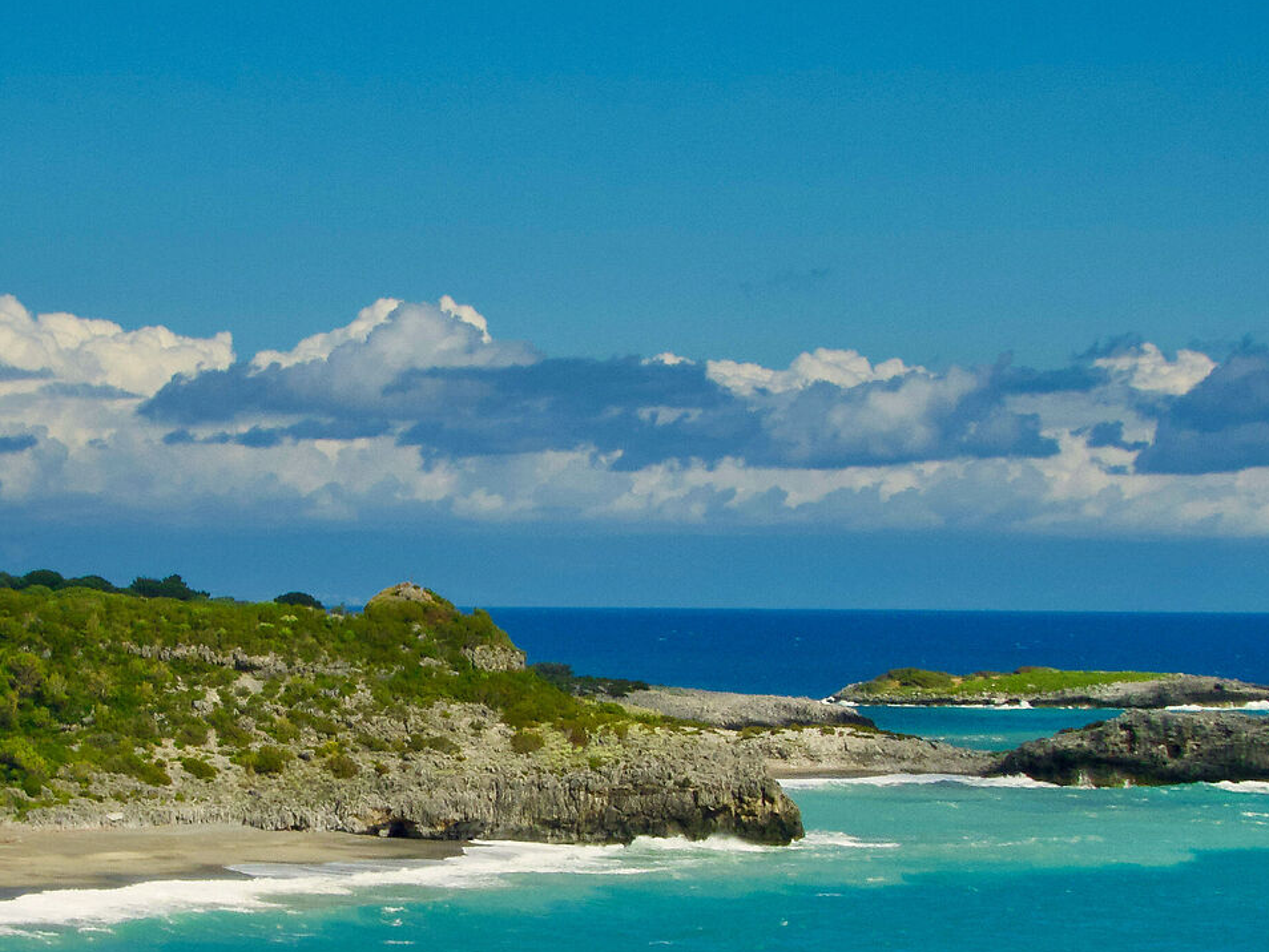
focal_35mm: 151
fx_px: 5537
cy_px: 732
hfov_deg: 13.1
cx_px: 447
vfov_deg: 9.8
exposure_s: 1/2000
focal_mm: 10.7
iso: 100
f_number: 4
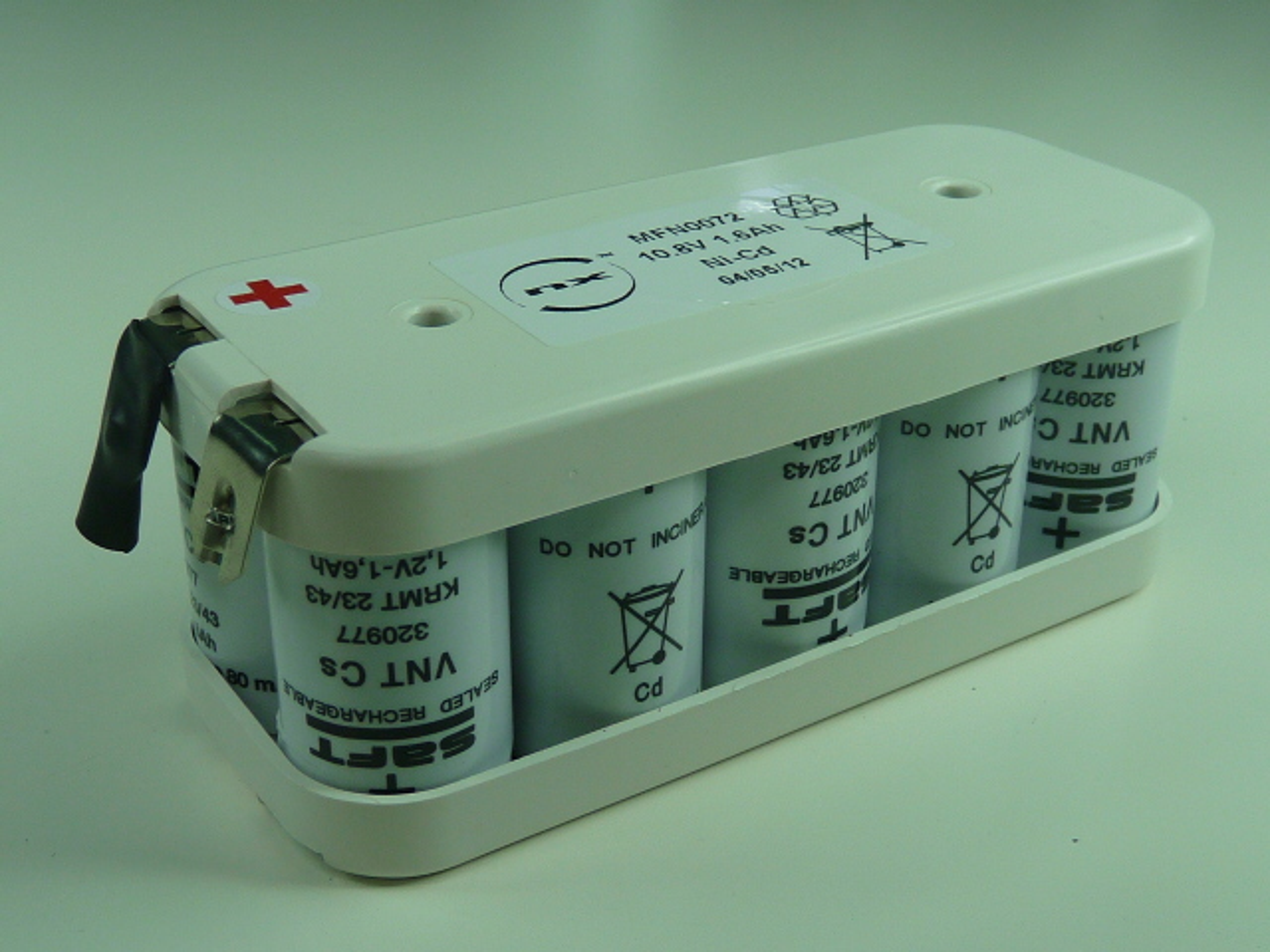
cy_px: 476
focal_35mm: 49
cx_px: 635
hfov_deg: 38.9
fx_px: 1798
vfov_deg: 29.7
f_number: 3.2
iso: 100
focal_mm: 4.8
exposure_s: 1/125
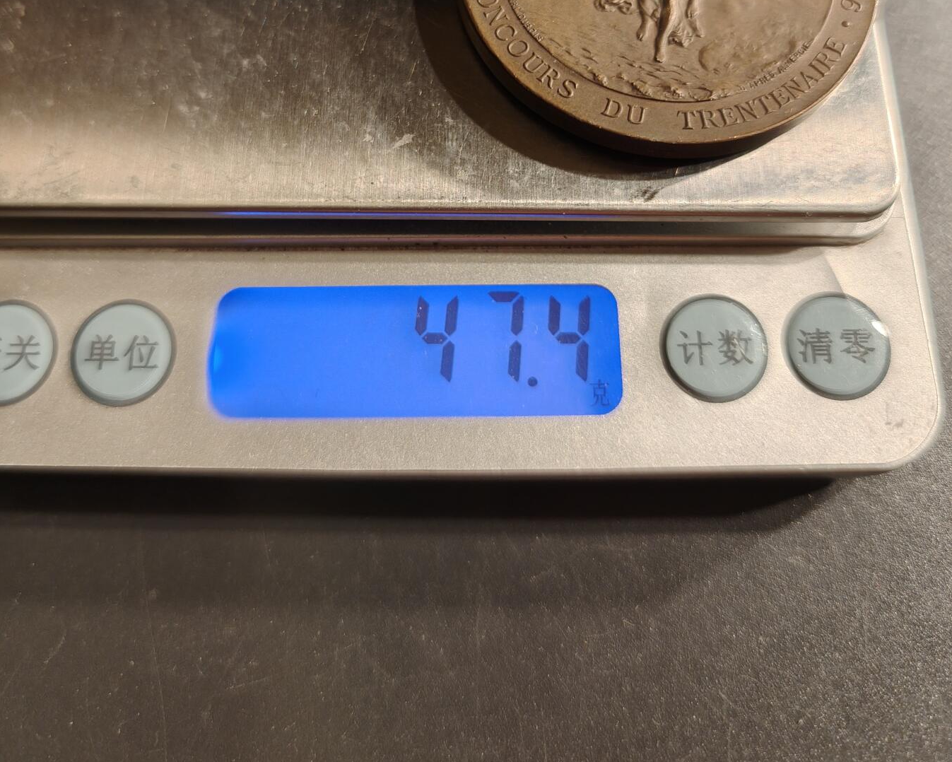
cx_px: 476
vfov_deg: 47.0
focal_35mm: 30
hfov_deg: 58.8
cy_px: 202
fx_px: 845
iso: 250
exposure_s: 1/186
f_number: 1.6
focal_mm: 6.06
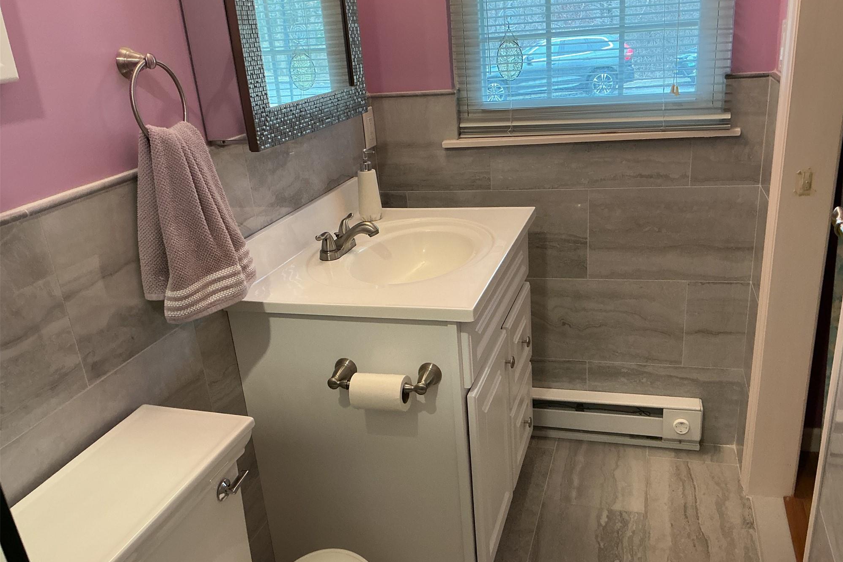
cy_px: 315
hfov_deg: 60.3
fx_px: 726
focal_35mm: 31
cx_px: 433
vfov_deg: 42.2
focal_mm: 3
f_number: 1.8
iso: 160
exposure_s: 1/60
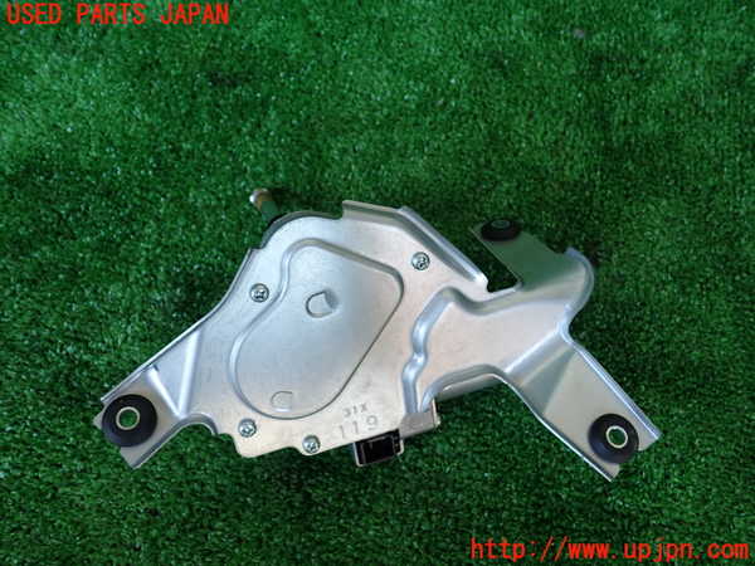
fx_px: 654
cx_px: 378
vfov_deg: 46.8
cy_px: 283
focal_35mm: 30
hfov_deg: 60.0
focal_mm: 5.4
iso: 200
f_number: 2.3
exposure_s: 1/80
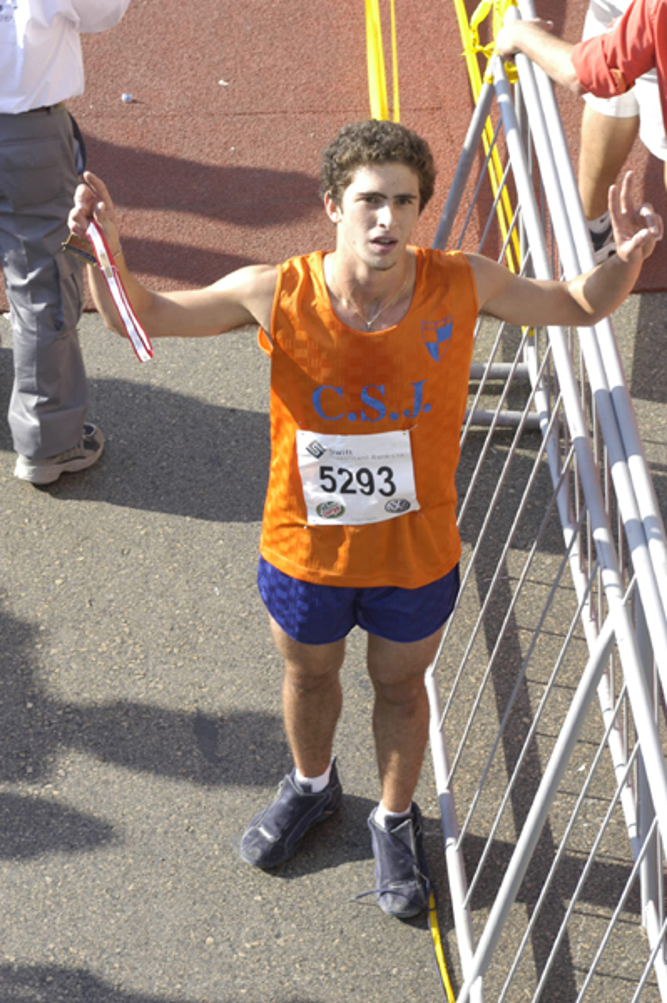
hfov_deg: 13.0
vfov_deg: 19.5
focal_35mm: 105
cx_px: 334
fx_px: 2923
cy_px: 502
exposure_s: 1/125
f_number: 8
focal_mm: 70
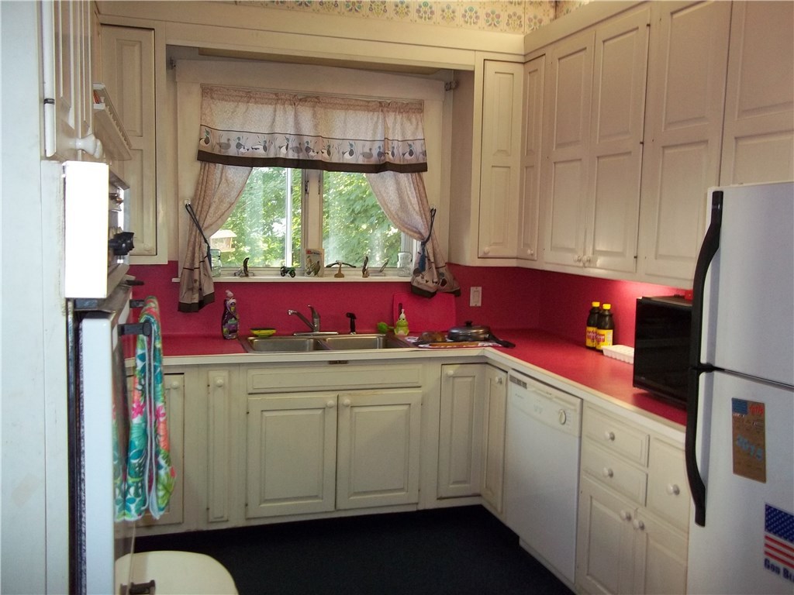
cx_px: 397
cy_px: 298
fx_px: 734
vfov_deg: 44.2
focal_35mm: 32
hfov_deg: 56.8
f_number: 2.9
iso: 160
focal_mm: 5.7
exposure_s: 1/30
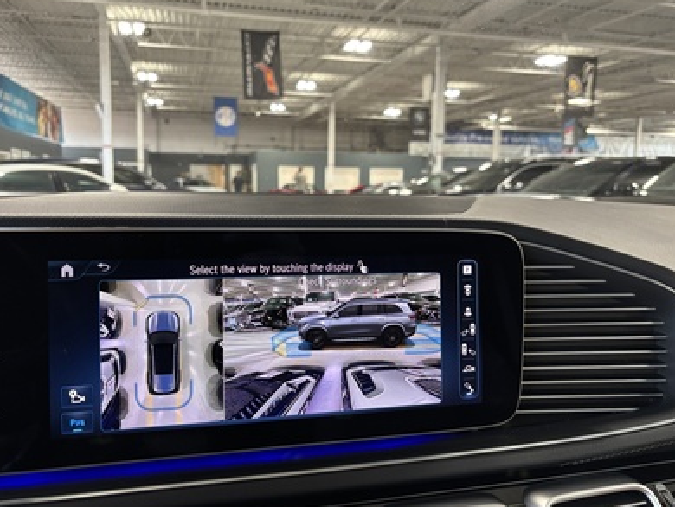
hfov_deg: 63.4
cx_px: 329
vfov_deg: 49.8
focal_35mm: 28
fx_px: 546
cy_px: 250
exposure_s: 1/52
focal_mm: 5.96
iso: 160
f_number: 1.6
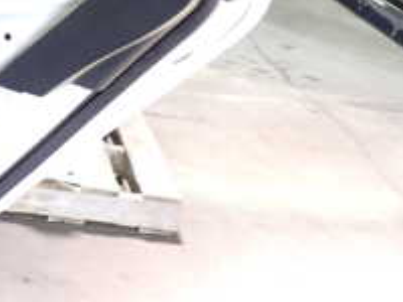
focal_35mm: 90
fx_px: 1048
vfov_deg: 16.0
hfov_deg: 19.5
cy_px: -16
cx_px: -169
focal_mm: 5.4
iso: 320
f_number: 2.3
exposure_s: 1/30
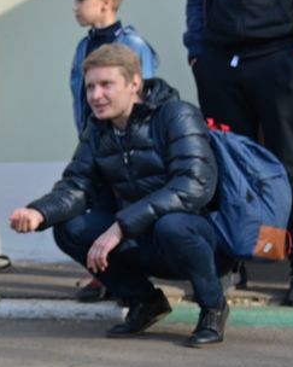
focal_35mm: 136
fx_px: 1475
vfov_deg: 14.2
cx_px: -154
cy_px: 231
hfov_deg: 10.9
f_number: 4.5
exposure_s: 1/400
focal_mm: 44
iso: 110
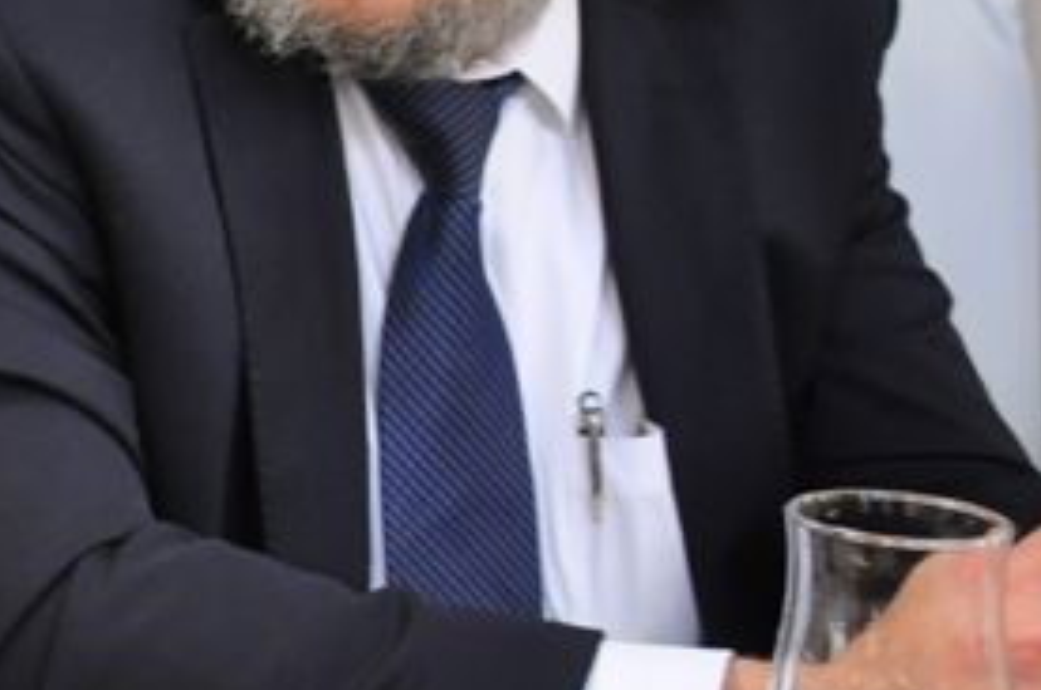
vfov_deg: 12.0
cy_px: 25
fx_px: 3262
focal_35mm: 113
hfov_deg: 17.0
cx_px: -343
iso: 1250
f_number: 4.5
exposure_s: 1/60
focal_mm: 26
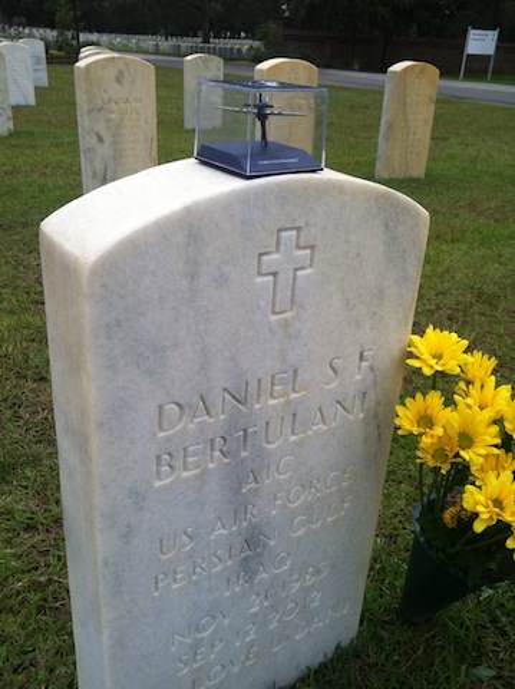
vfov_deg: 52.7
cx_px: 258
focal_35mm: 35
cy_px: 344
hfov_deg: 40.6
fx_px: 696
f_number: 2.8
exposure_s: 1/934
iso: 80
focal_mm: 3.85
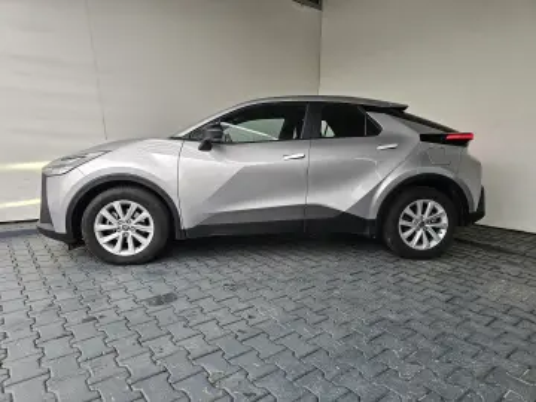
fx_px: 356
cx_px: 268
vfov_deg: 58.9
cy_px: 201
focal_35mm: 23
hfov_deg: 73.9
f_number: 1.7
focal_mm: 6.3
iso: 40
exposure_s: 1/100
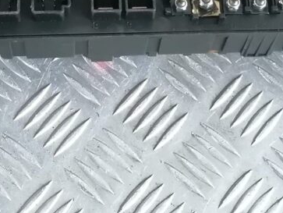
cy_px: -24
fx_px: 851
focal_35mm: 104
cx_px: 166
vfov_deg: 13.9
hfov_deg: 18.9
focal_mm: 4.75
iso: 320
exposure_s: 1/25
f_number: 1.8
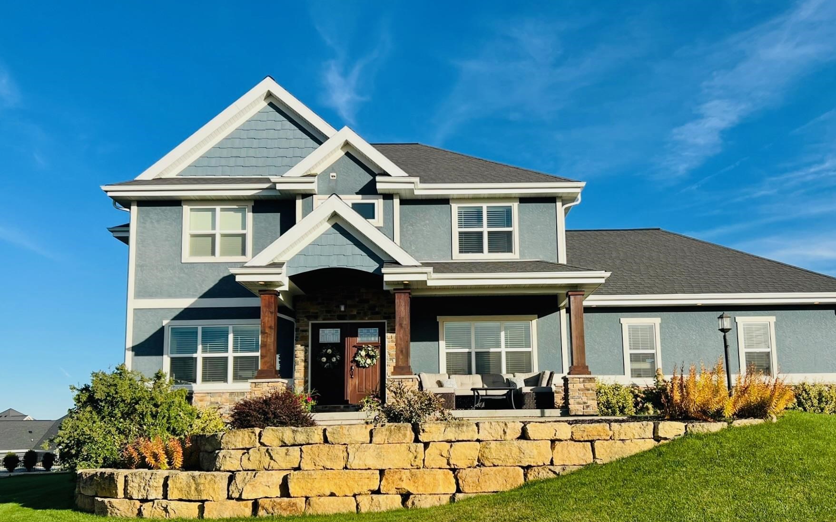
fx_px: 706
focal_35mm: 31
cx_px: 455
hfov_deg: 61.1
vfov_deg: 40.6
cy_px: 272
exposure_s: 1/4115
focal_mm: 5.7
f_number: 1.5
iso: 50
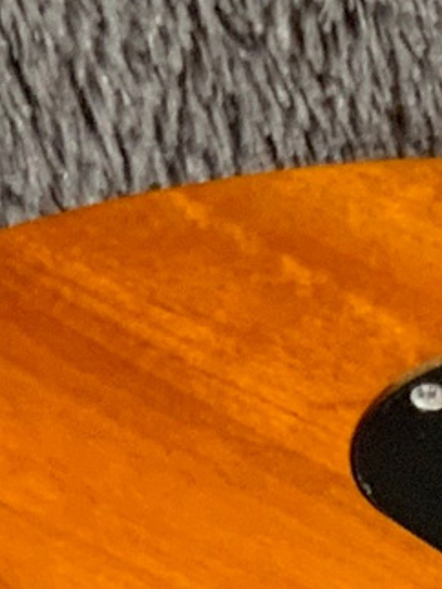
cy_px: 1554
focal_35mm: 230
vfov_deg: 7.8
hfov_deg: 6.3
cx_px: 873
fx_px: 3918
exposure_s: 1/104
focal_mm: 3
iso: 32
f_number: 1.8
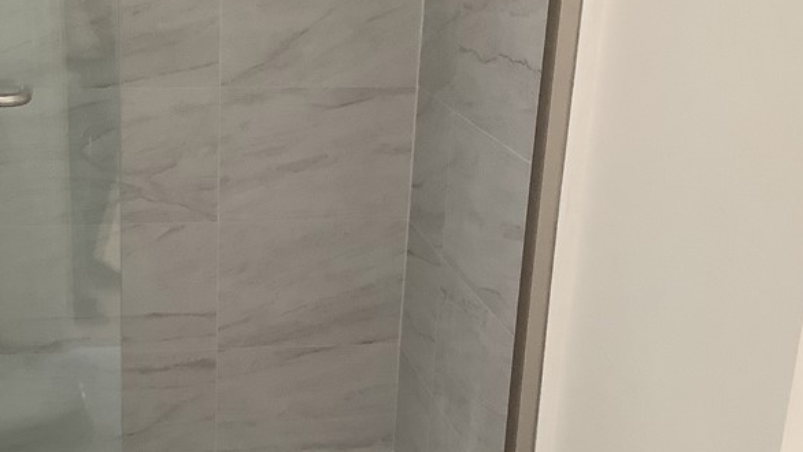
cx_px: 223
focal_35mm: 59
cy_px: 289
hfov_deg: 34.8
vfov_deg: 20.4
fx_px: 1257
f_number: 2.4
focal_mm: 3.3
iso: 125
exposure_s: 1/60
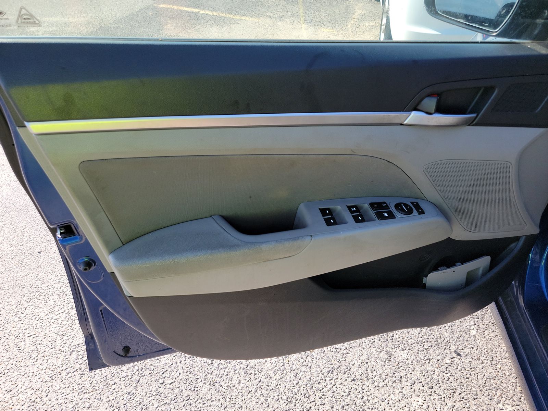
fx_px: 380
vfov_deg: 56.8
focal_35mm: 24
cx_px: 274
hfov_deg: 71.6
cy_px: 206
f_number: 1.8
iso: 50
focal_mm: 6.7
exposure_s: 1/217
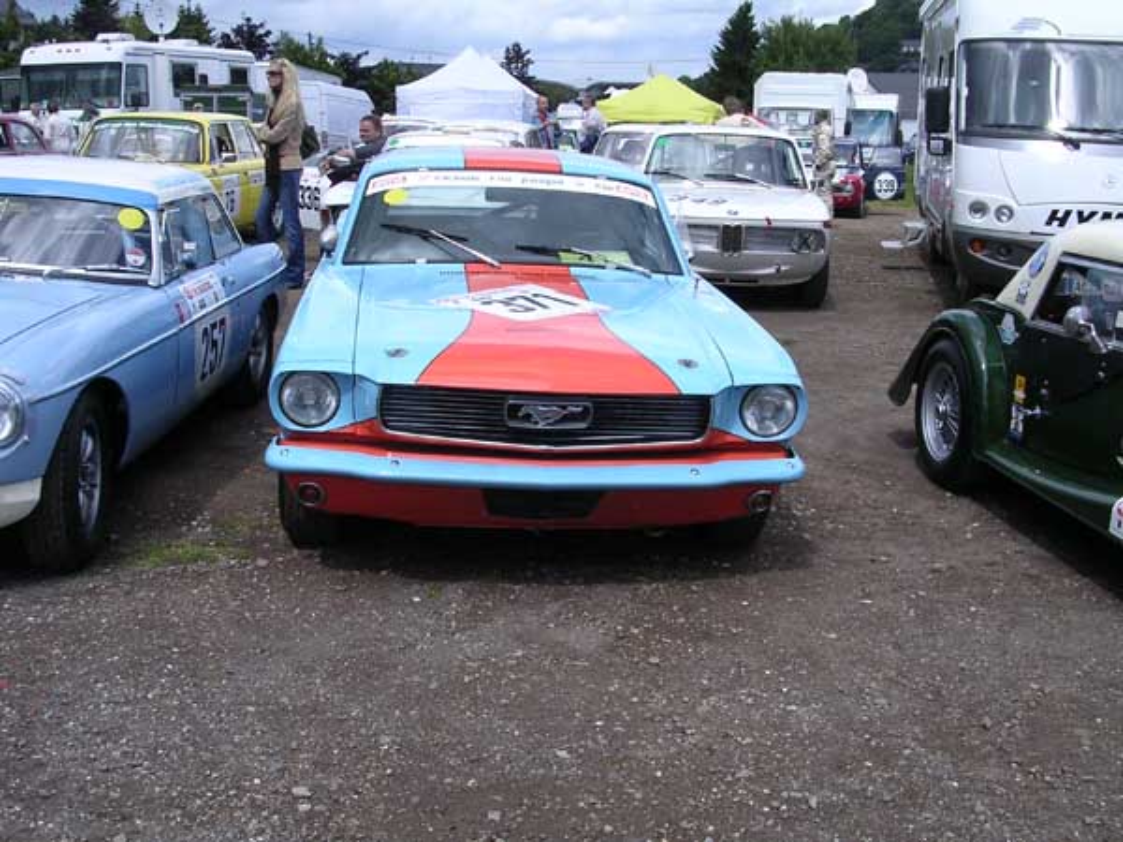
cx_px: 562
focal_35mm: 41
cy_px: 421
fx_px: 1330
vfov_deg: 35.1
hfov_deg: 45.8
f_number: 5.8
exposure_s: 1/238
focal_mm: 6.2
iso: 100
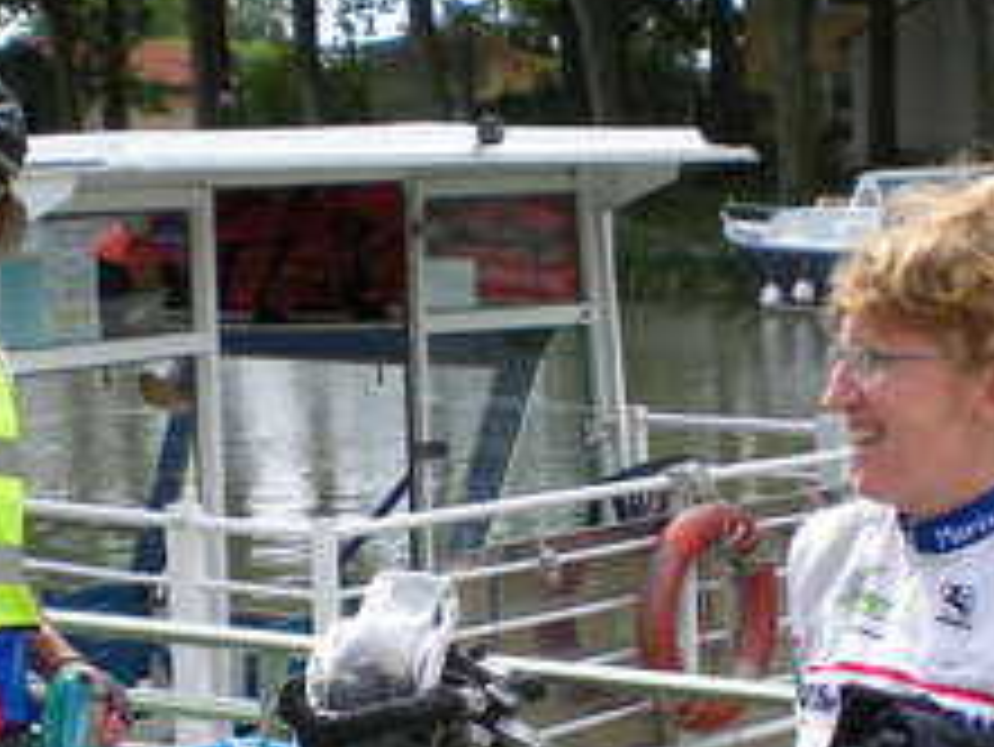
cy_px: 652
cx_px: 558
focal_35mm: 103
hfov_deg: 19.1
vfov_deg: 14.3
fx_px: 2959
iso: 64
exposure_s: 1/210
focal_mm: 6.3
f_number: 4.6
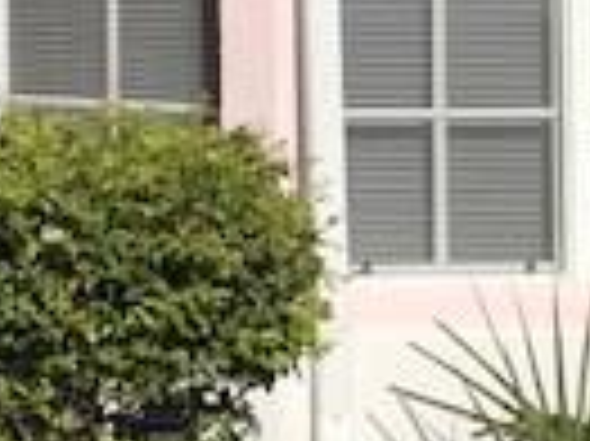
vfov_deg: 10.6
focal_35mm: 137
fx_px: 2333
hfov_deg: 12.4
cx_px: -649
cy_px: -90
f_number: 1.8
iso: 20
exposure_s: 1/3425
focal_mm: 3.99
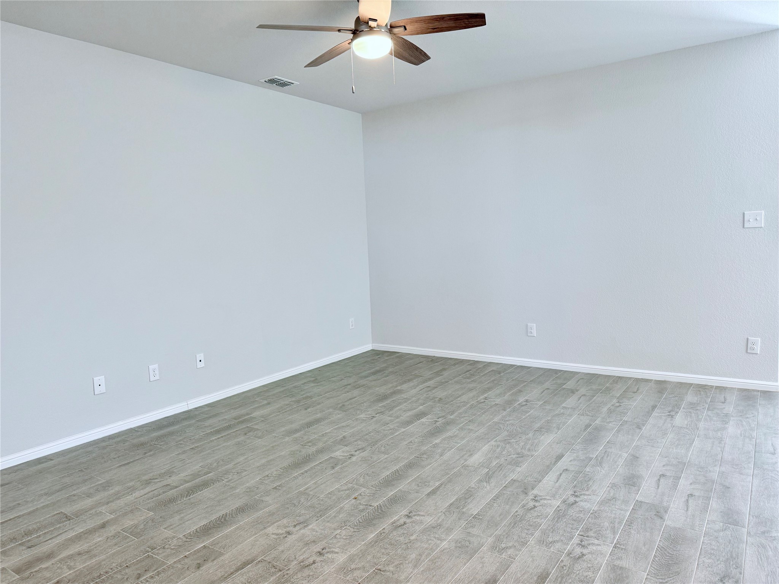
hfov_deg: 71.6
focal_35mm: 24
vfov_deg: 56.8
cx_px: 390
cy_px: 292
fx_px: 540
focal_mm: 6.76
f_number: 1.78
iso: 125
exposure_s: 1/60
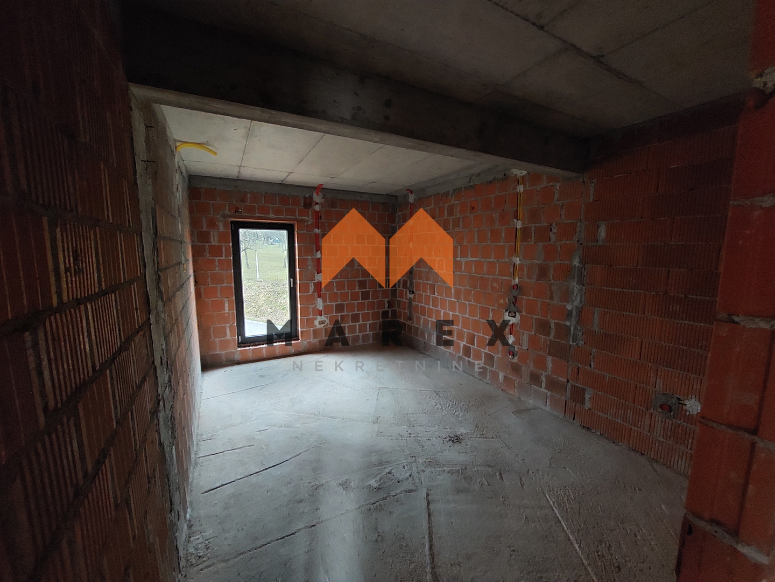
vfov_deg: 89.9
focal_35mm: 13
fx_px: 291
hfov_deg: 106.2
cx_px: 388
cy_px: 291
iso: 640
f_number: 2.2
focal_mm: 1.74
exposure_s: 1/17
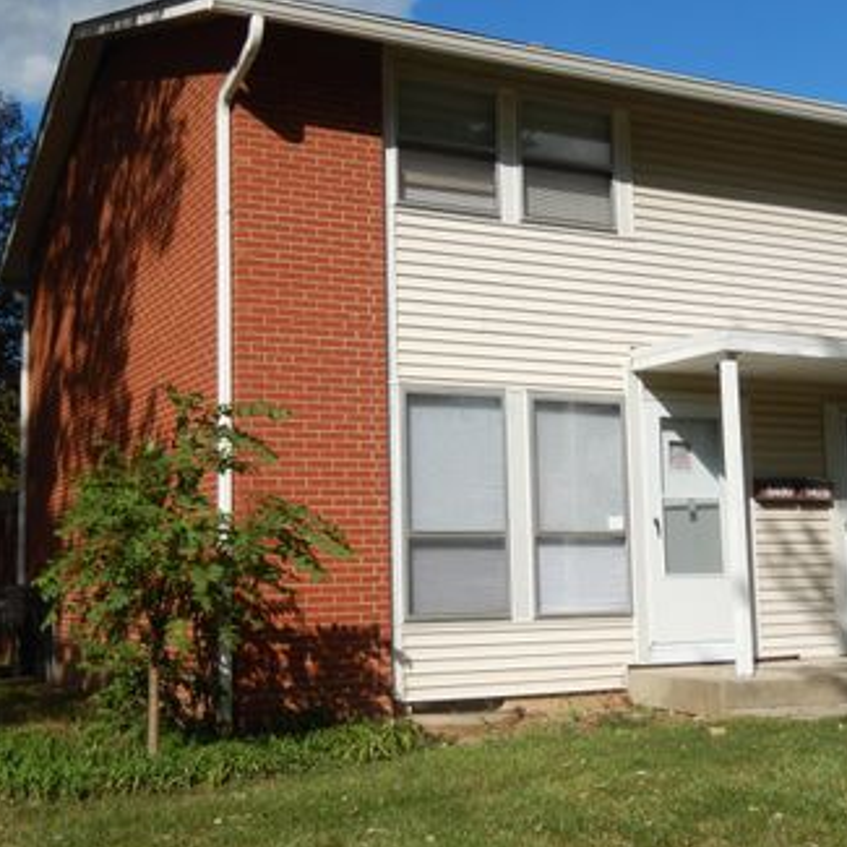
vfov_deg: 34.7
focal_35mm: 49
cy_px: 403
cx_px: 386
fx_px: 1356
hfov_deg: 34.7
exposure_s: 1/1500
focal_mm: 6.5
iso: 125
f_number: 4
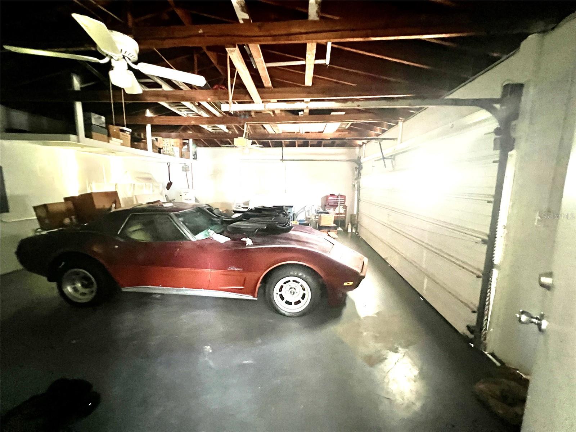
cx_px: 288
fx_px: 216
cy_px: 216
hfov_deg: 106.2
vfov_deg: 89.9
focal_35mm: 13
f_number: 1.8
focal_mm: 1.57
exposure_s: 1/41
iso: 1000
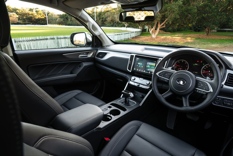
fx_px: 136
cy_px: 78
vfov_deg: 59.5
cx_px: 116
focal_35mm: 21
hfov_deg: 81.2
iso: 100
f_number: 8
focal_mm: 21
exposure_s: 1/40
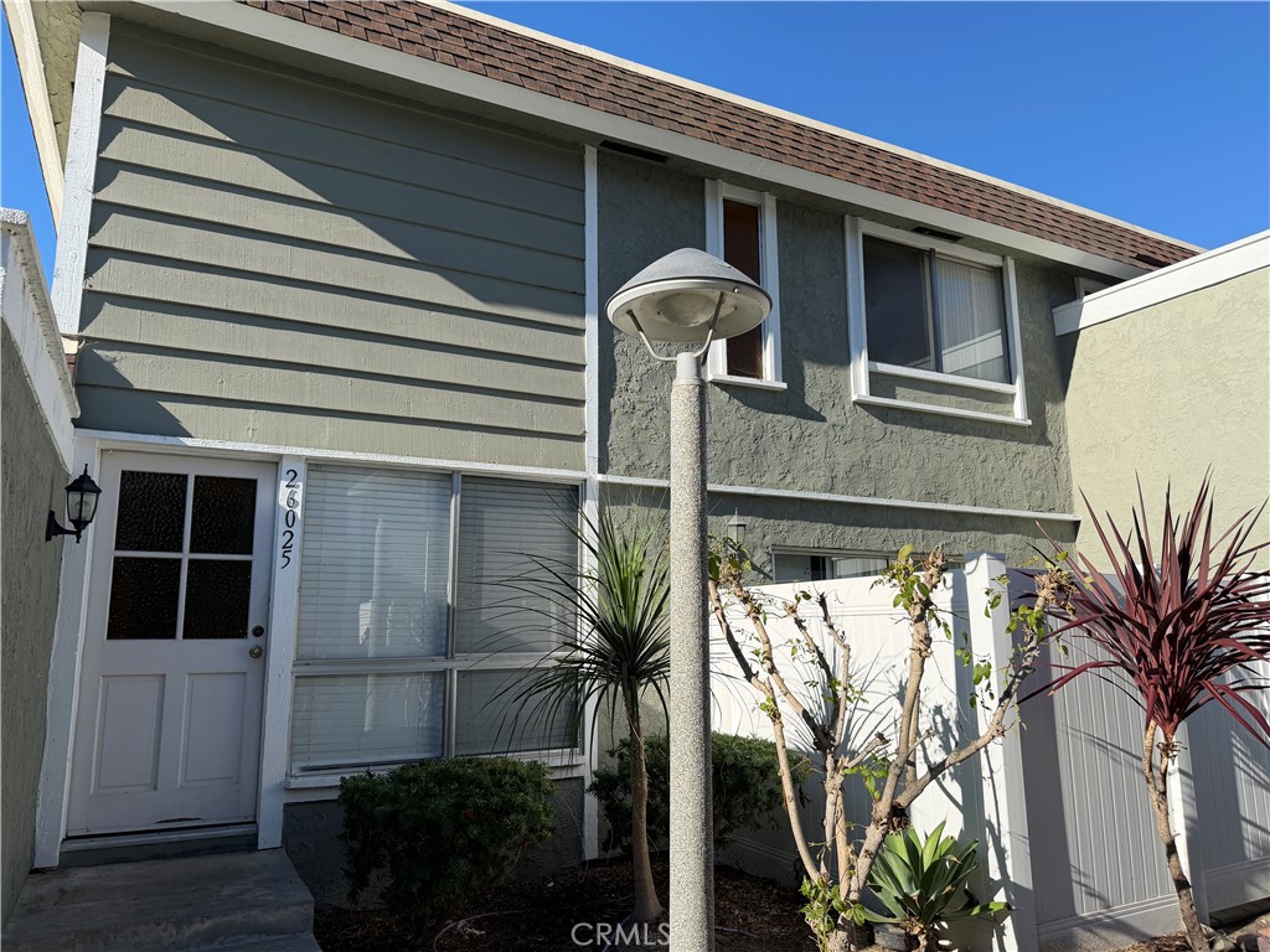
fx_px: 881
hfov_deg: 71.6
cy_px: 476
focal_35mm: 24
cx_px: 635
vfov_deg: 56.8
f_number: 1.78
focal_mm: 6.76
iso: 100
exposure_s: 1/4405
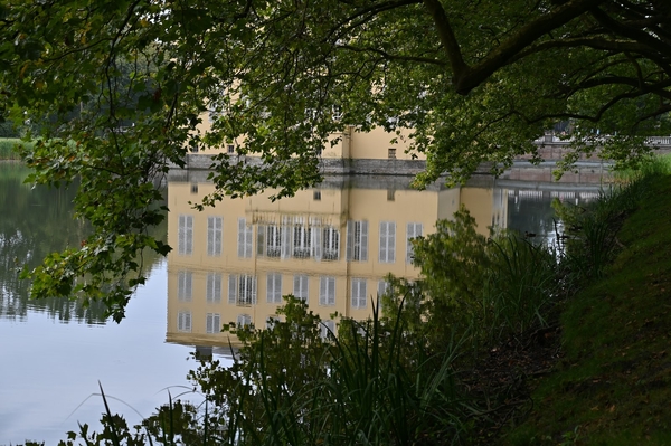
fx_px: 1304
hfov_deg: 28.9
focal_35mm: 70
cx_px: 336
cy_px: 223
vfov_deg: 19.4
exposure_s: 1/250
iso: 100
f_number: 5.6
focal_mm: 70
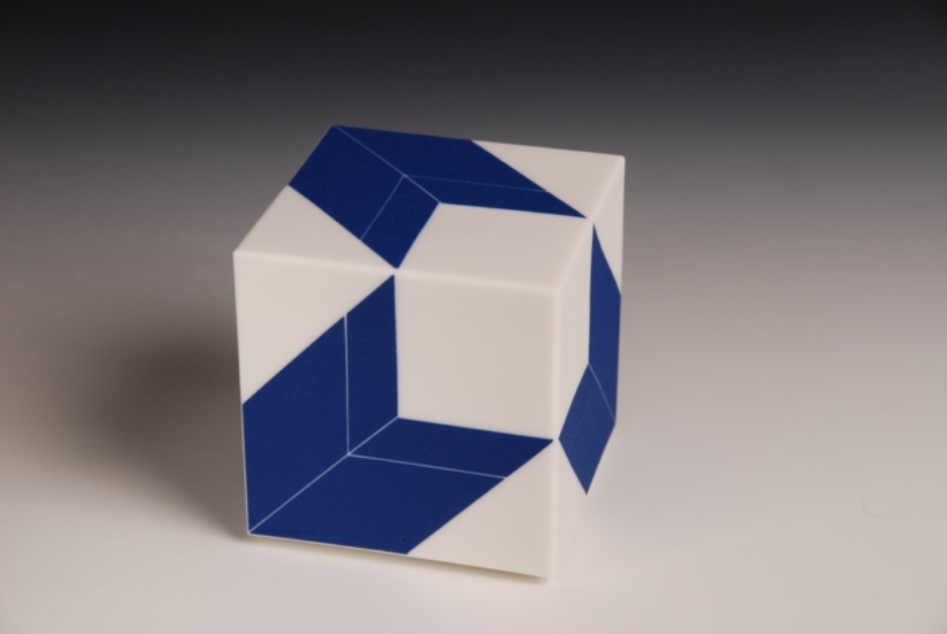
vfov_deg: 13.1
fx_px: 2765
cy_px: 317
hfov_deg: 19.4
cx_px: 474
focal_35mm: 105
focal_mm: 70
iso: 100
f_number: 10
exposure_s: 1/60
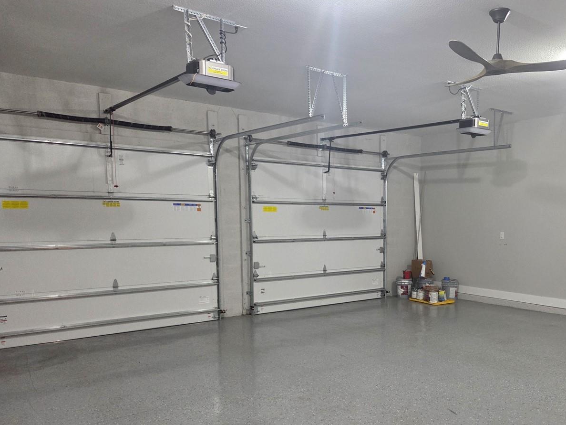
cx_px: 366
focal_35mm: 31
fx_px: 507
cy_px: 276
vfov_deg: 44.9
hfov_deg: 57.4
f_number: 1.8
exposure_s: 1/120
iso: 500
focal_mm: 5.4
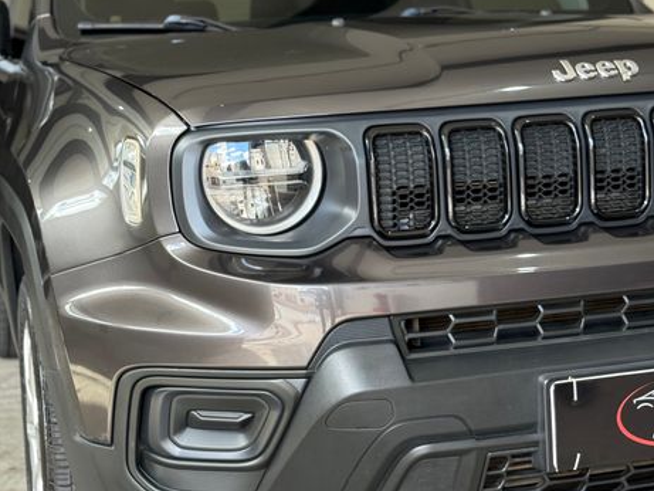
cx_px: 332
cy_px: 244
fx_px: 926
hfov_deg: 38.9
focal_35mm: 49
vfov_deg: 29.7
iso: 160
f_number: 1.78
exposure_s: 1/182
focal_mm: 6.76
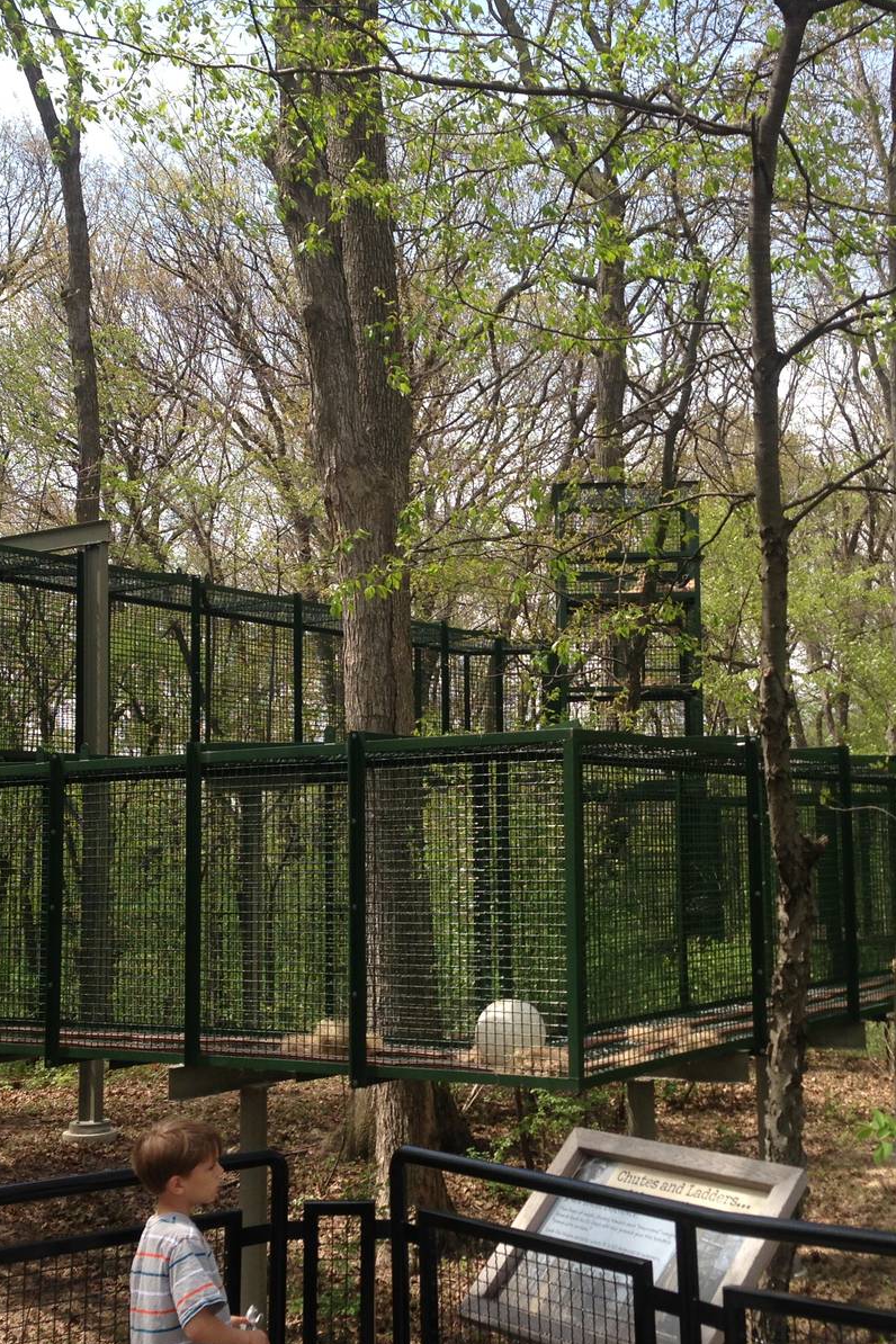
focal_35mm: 46
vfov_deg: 42.7
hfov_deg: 29.2
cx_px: 501
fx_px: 1717
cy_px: 673
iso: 50
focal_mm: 4.13
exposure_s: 1/570
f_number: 2.4
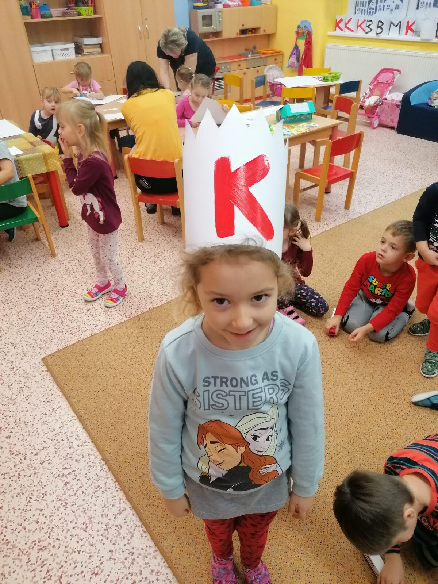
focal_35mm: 27
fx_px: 456
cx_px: 219
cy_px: 292
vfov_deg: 65.3
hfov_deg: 51.4
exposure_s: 1/100
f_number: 1.8
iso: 320
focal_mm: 4.75
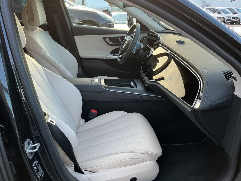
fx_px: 202
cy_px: 90
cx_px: 120
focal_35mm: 29
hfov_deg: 61.7
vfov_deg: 48.2
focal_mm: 3
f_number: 1.8
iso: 32
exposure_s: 1/120
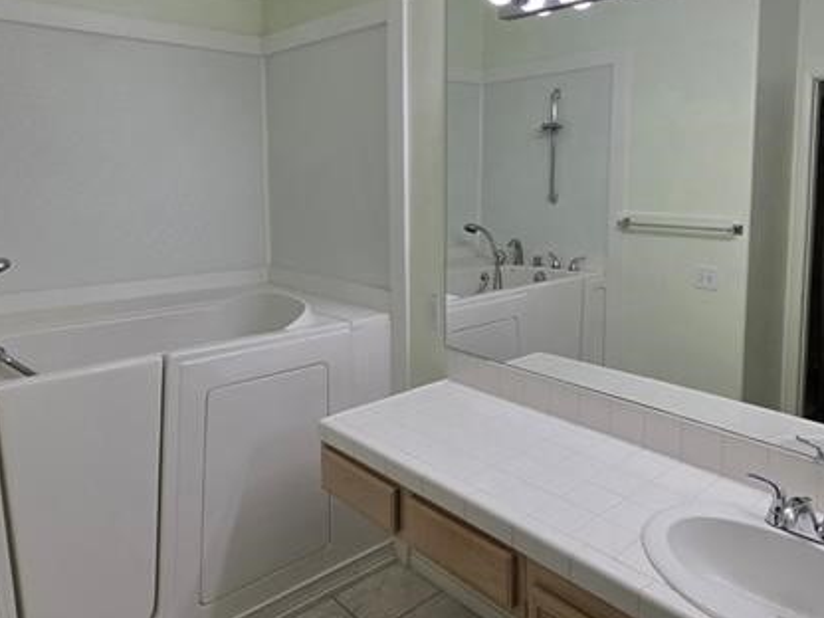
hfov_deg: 69.1
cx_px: 464
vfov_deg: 54.3
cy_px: 234
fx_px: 595
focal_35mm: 25
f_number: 1.9
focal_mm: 2.2
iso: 64
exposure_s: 1/120
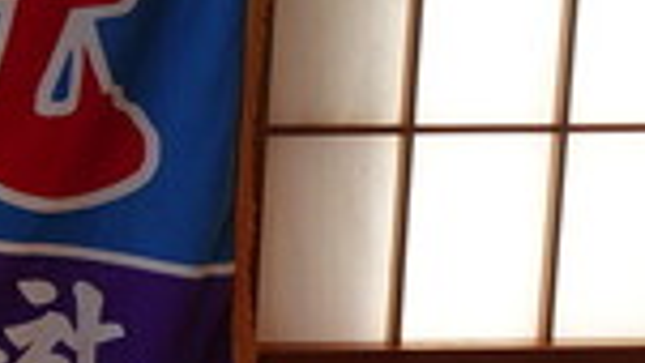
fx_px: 1420
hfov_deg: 19.3
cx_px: -517
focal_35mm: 83
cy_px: -17
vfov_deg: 14.3
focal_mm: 7.6
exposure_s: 1/500
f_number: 2
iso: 125
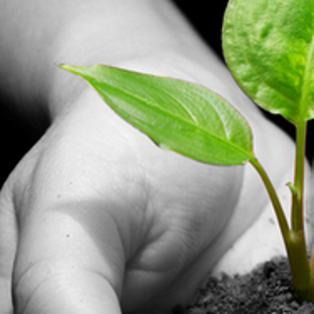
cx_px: 282
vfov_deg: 8.1
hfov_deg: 8.0
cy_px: 228
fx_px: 2227
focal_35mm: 217
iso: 100
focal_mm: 40
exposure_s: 1/45
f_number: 5.6
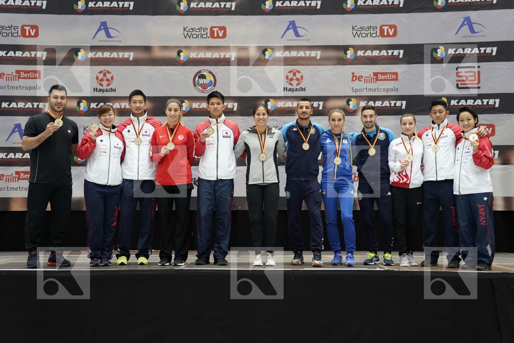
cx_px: 257
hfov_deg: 40.3
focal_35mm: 49
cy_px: 172
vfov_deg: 27.5
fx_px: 700
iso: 1000
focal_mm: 49
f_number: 2.8
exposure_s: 1/125
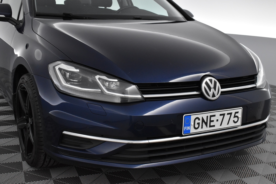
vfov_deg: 28.1
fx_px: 368
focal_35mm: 48
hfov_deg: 41.1
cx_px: 138
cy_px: 92
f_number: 6.3
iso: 3200
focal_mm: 32
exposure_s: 1/160
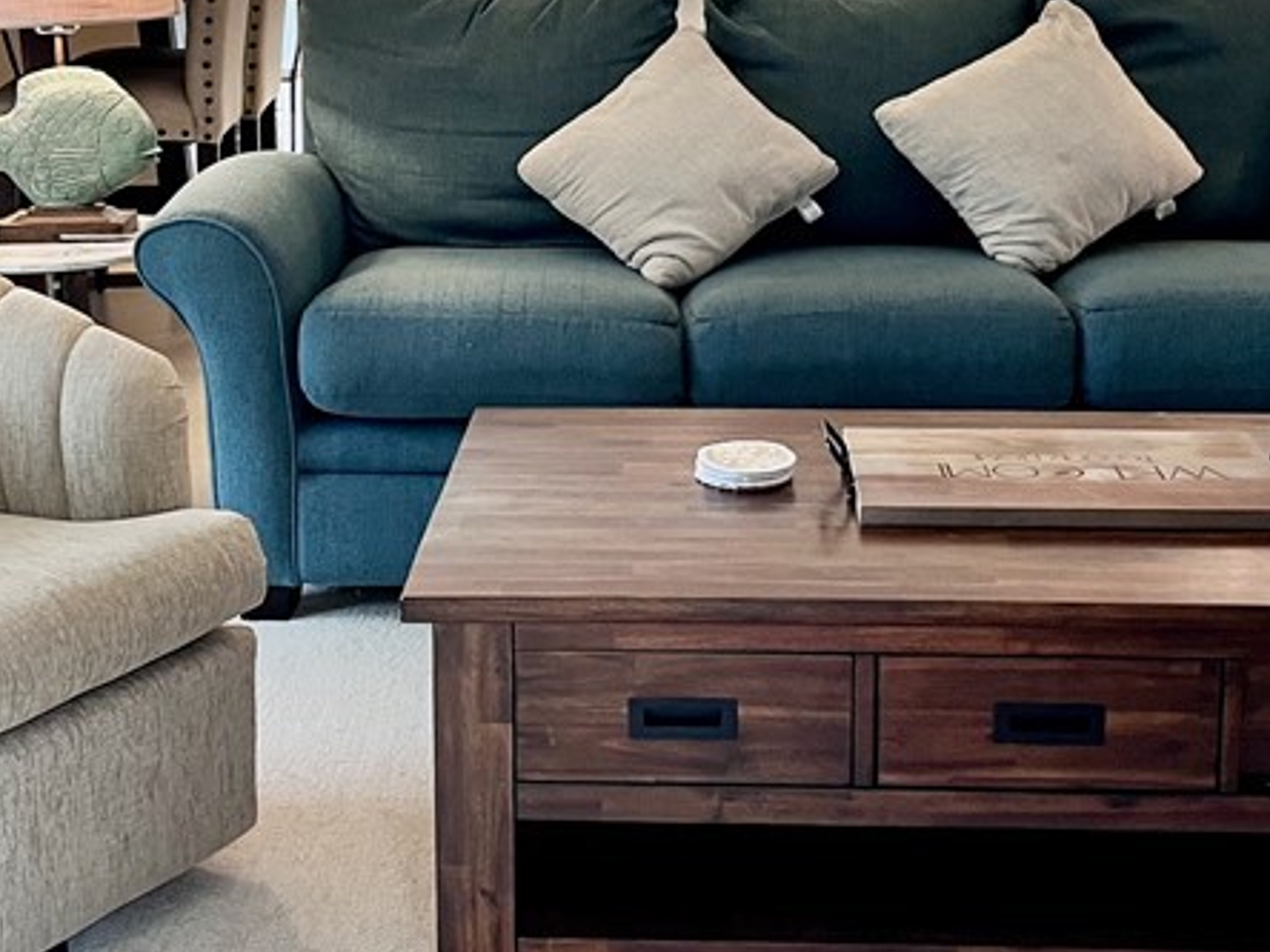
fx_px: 2201
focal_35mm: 60
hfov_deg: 32.2
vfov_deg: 24.0
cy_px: 174
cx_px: 632
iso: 125
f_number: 1.6
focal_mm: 5.1
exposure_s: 1/60
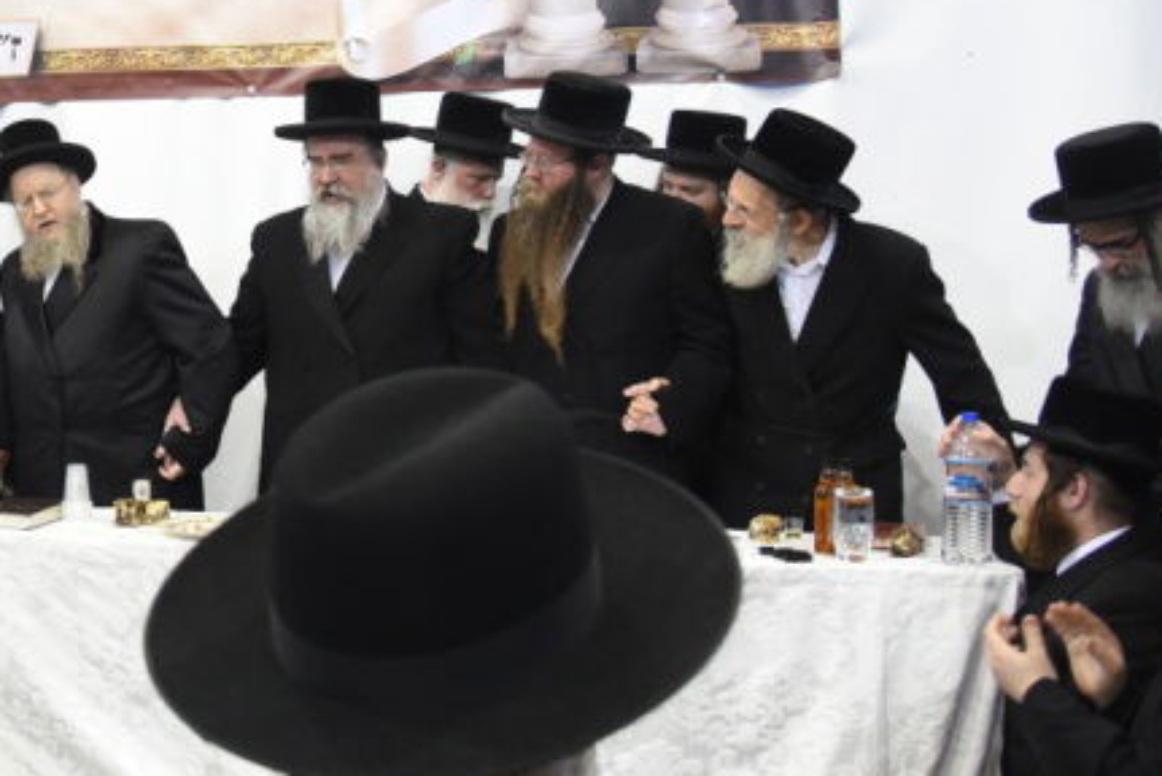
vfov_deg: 23.7
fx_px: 1841
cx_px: -181
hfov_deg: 30.5
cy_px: 259
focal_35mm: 57
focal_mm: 24
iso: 2500
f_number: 4
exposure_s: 1/100
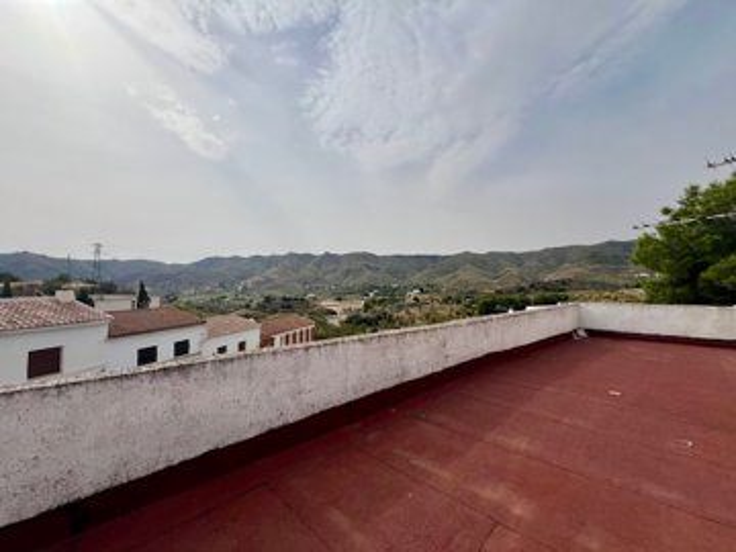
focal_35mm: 13
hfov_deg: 106.2
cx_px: 368
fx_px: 276
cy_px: 276
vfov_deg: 89.9
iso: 32
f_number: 1.8
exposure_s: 1/4386
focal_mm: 1.57
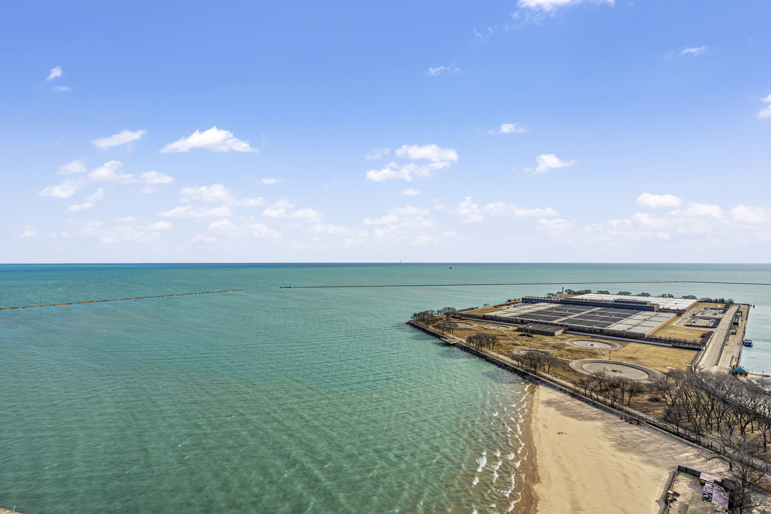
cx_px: 386
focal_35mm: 17
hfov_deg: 94.6
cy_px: 257
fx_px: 355
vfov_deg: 71.7
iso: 50
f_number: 9.5
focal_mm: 16.6
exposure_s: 1/125
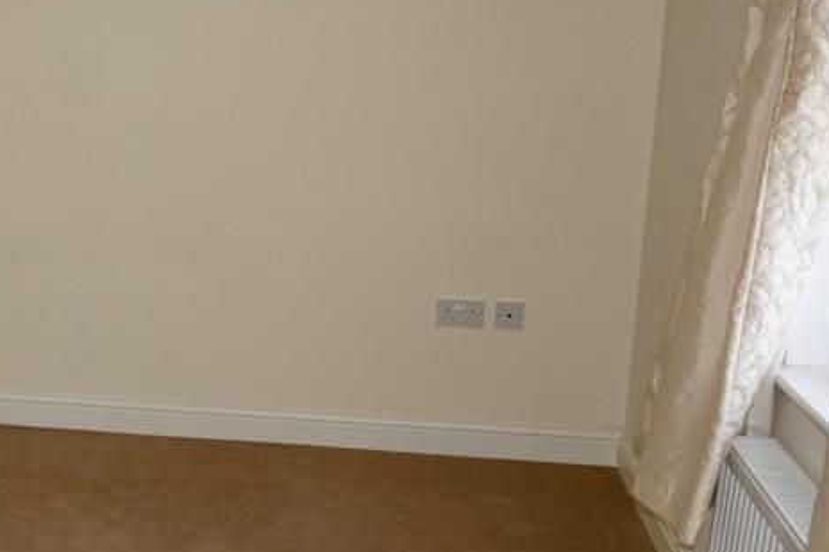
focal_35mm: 53
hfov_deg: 35.5
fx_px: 1220
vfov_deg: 25.5
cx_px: 96
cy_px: 303
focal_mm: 16
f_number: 4
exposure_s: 1/60
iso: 320
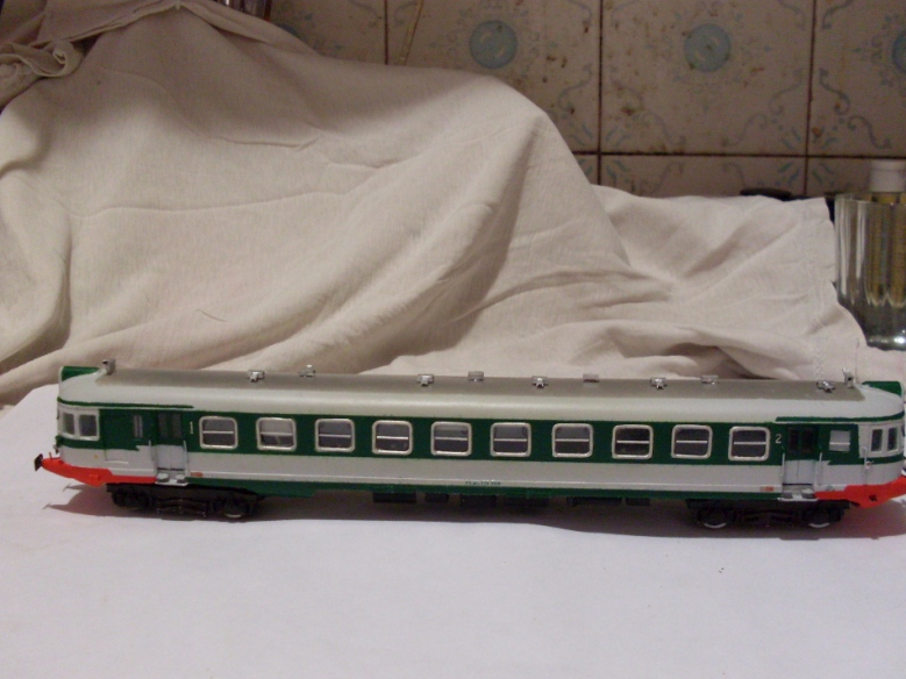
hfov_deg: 45.8
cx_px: 451
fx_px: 1073
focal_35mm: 41
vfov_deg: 35.1
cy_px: 356
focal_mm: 6.3
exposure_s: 1/15
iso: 200
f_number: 2.8
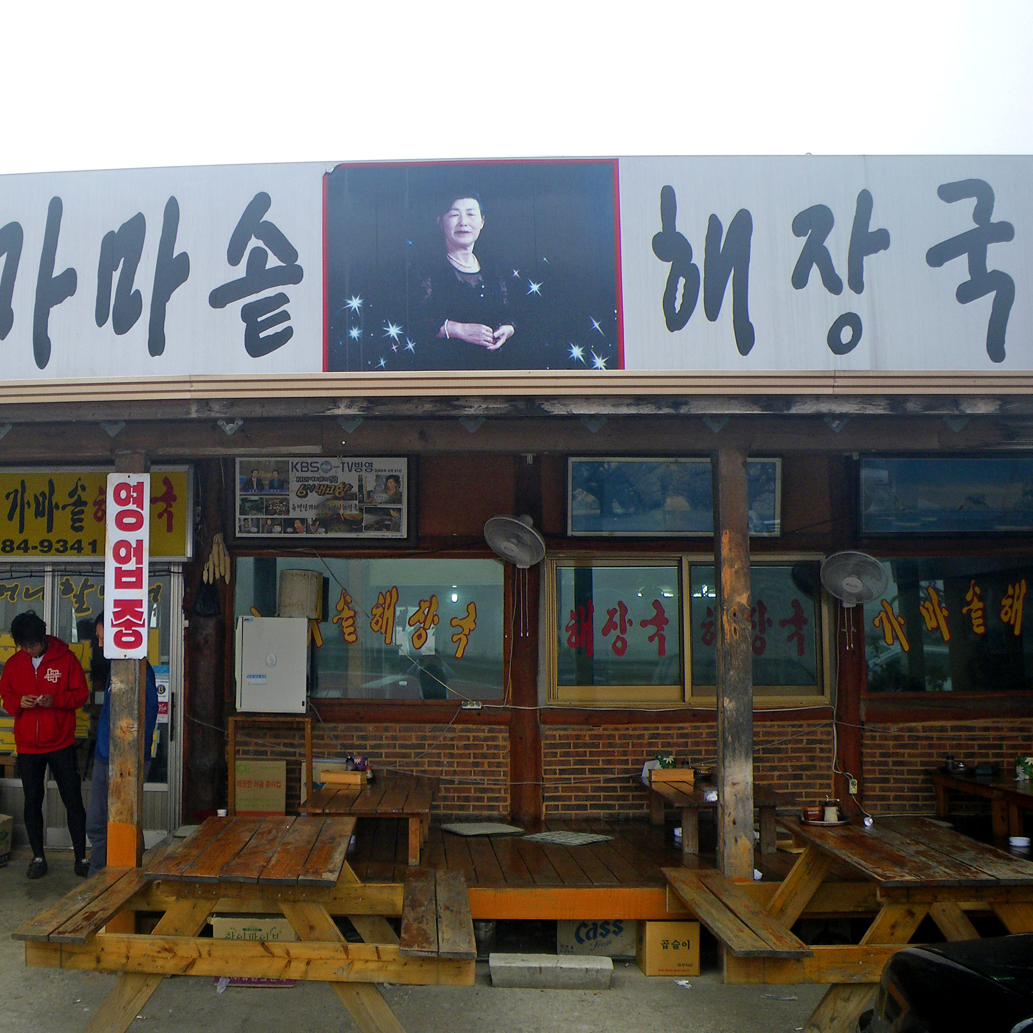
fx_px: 1249
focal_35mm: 37
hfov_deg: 43.9
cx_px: 295
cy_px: 511
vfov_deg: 44.9
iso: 50
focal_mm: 5
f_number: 3.5
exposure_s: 1/80
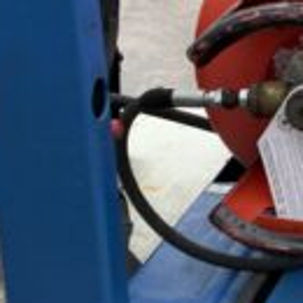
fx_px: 1248
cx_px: 461
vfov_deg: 13.8
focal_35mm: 126
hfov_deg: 13.1
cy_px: 149
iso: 25
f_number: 1.8
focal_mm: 3
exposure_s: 1/122
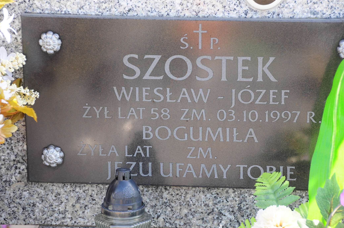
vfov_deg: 9.3
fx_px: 1408
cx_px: 177
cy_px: 115
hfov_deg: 13.9
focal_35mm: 148
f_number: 7.1
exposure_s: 1/80
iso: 250
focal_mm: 95
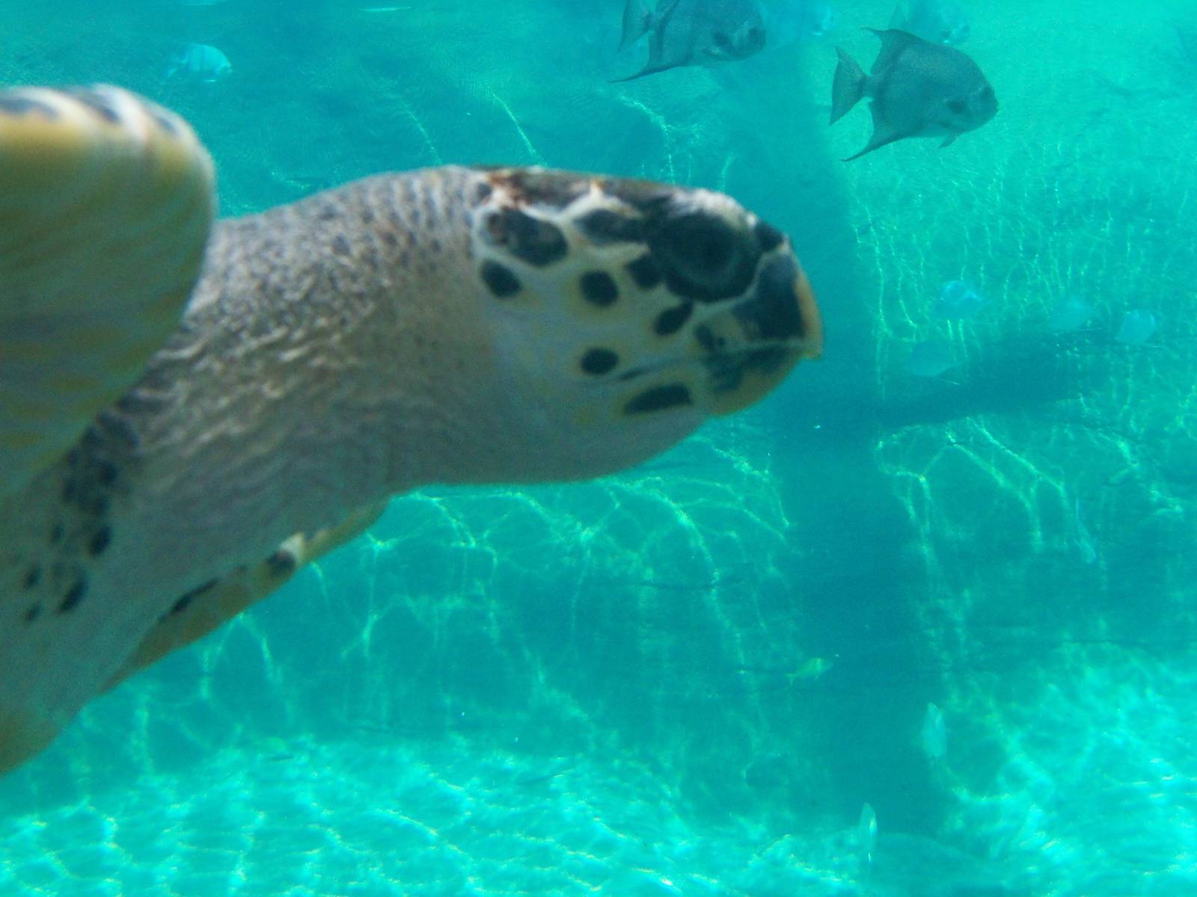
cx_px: 598
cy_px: 448
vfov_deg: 29.1
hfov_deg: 38.2
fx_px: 1729
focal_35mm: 50
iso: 400
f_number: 3.8
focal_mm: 8.8
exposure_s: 1/200
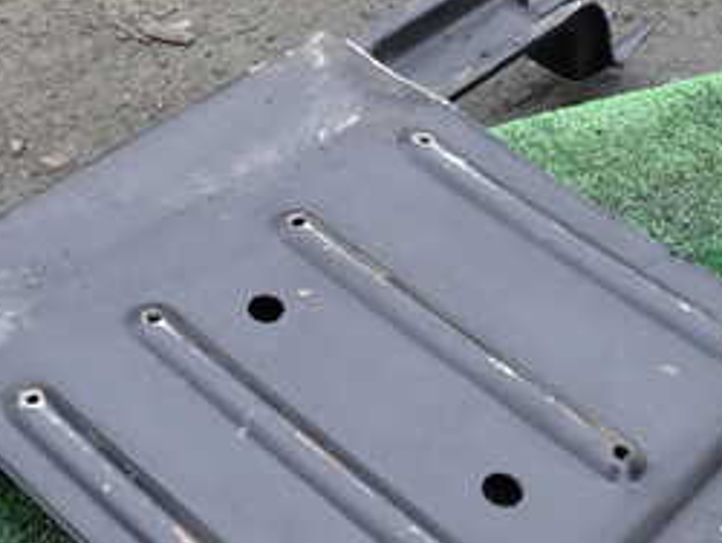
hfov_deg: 32.0
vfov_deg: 24.3
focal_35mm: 60
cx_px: 266
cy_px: 384
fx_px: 1253
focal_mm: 4.5
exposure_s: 1/100
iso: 100
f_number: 2.8
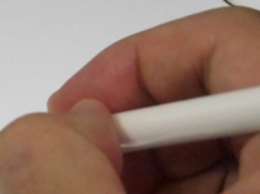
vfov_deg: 7.6
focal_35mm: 193
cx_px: -222
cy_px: 224
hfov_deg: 9.7
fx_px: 1449
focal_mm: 25
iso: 800
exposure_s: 1/125
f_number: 4.9
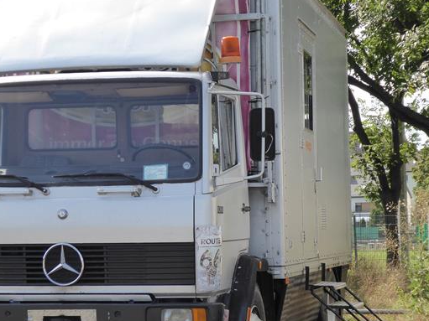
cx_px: 170
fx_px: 1338
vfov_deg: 13.7
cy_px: 179
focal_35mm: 108
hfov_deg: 18.2
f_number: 4.4
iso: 200
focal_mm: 11.7
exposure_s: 1/400
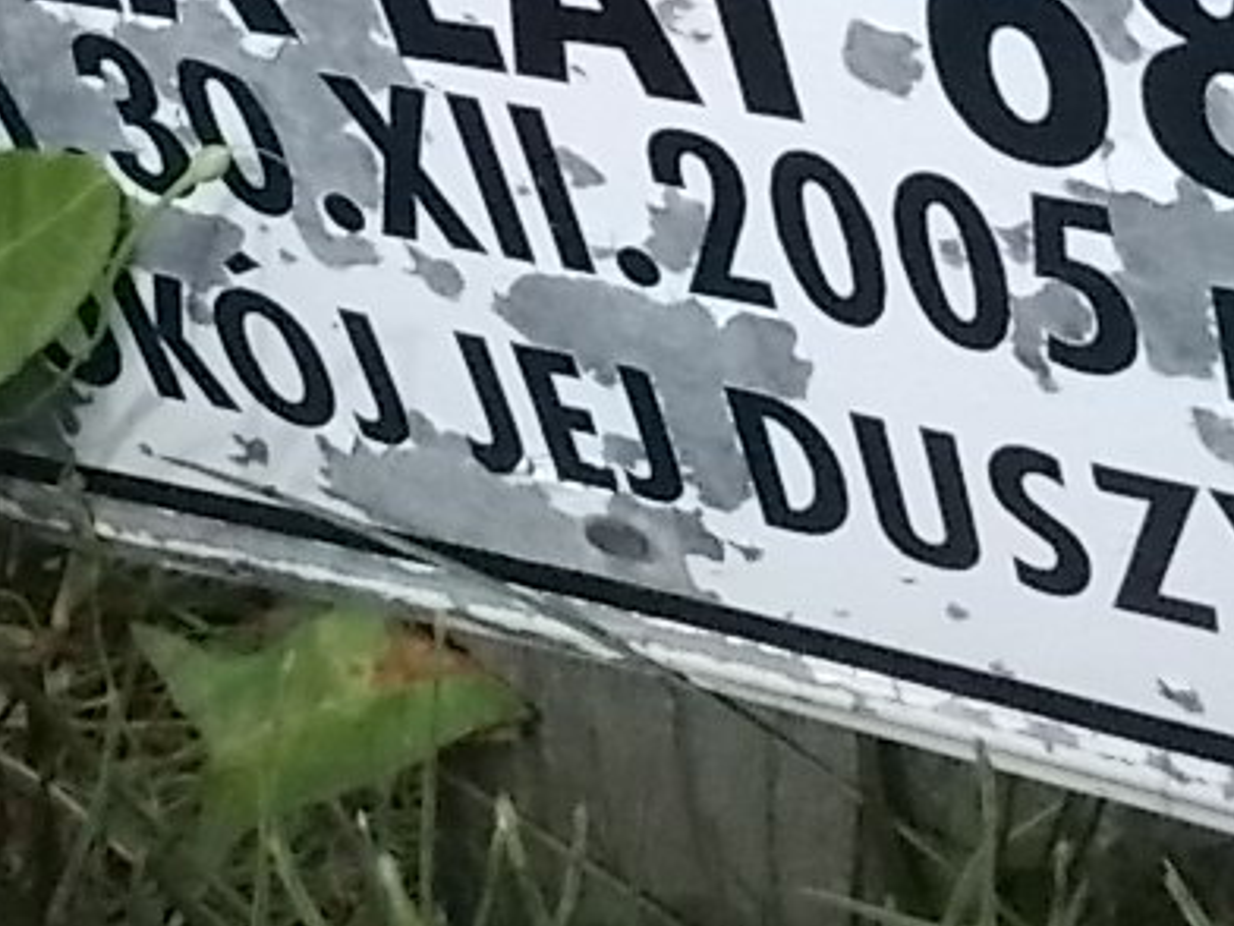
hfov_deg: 18.5
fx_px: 3779
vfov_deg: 13.5
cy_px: -208
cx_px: 384
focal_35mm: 106
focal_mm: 4.6
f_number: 8
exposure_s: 1/500
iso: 400
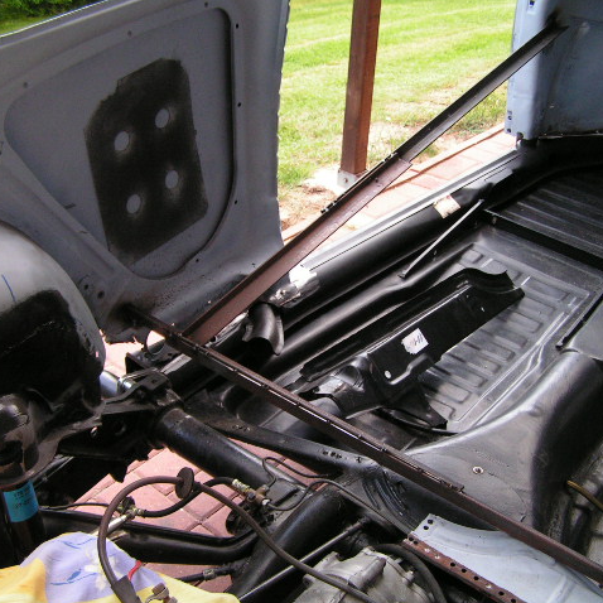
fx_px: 887
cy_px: 302
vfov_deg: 37.6
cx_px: 346
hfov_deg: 37.5
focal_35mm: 45
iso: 125
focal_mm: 6.3
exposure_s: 1/50
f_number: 2.8
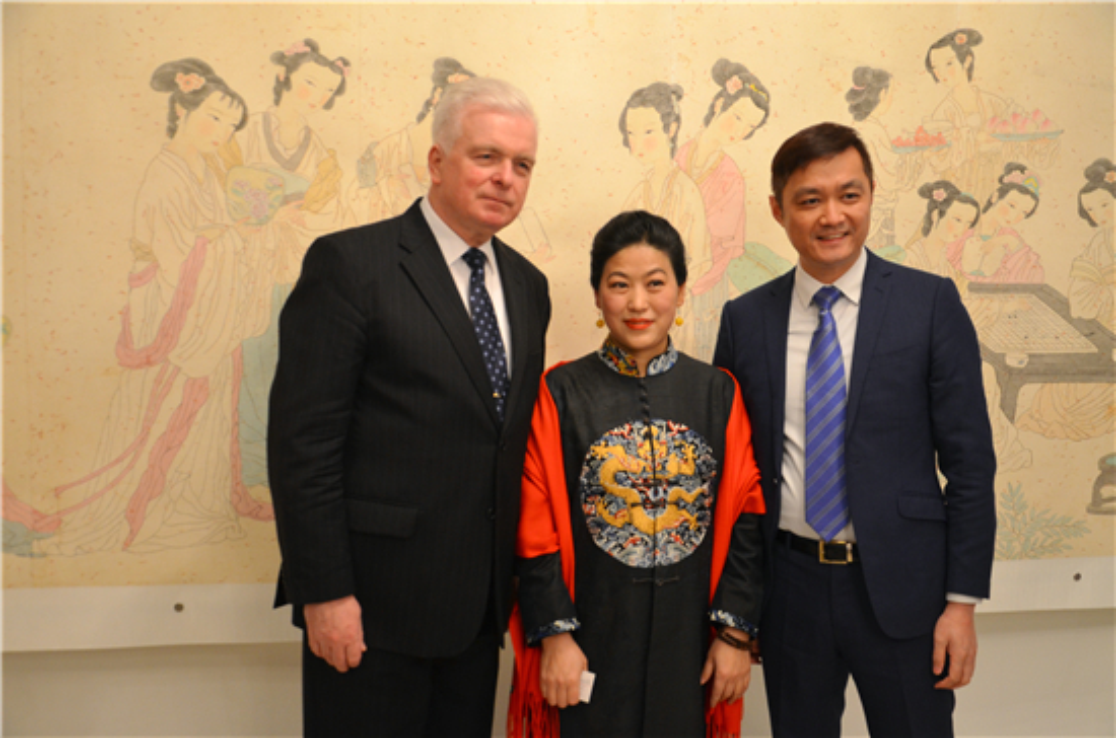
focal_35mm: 39
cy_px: 369
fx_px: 1206
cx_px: 558
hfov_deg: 49.7
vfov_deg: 34.0
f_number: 4
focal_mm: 26
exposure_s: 1/40
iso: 800
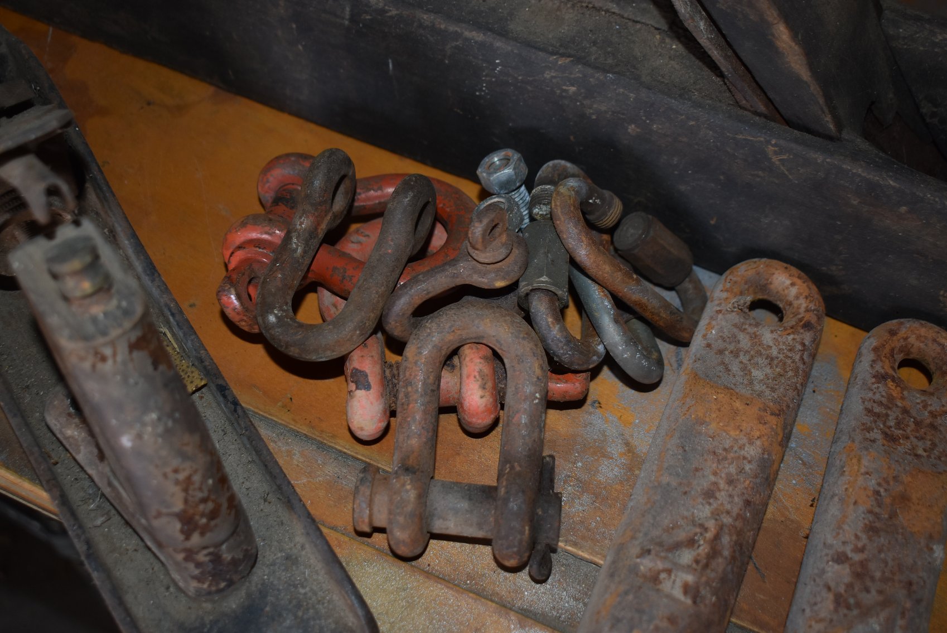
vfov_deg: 29.9
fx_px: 1185
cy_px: 316
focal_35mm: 45
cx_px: 474
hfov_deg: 43.6
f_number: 4.2
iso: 450
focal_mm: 30
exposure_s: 1/60
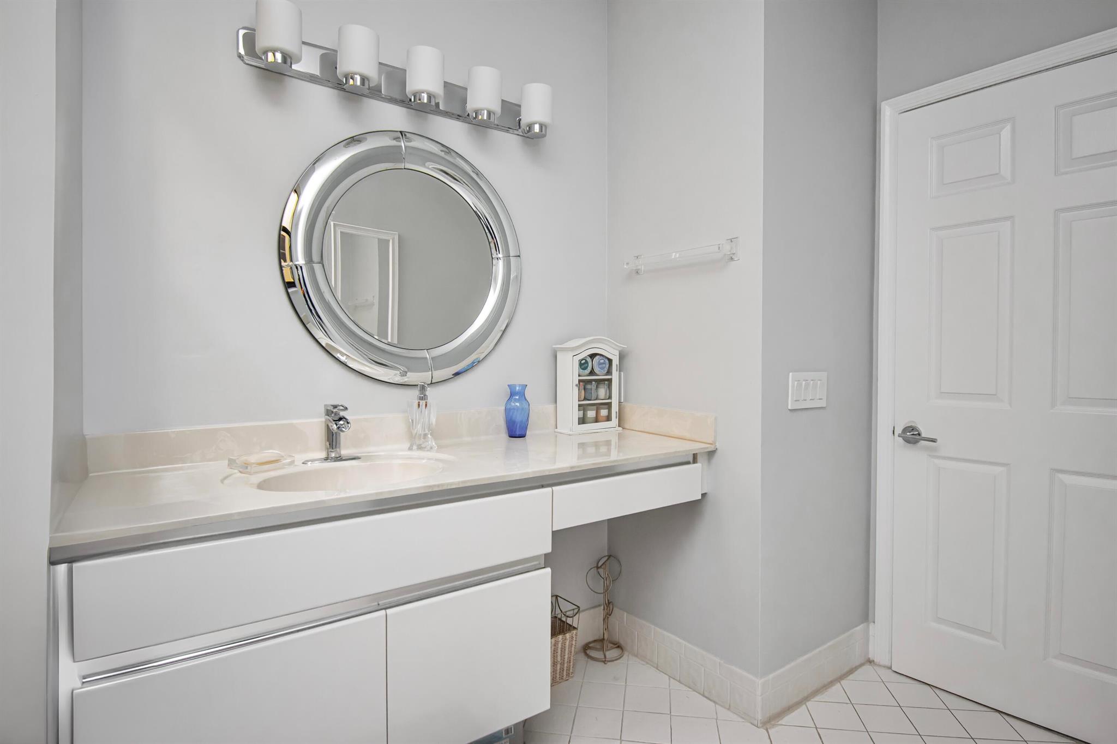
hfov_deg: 85.4
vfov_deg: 63.2
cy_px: 372
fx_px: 605
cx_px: 558
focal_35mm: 20
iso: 800
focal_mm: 13
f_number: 4.8
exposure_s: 1/80
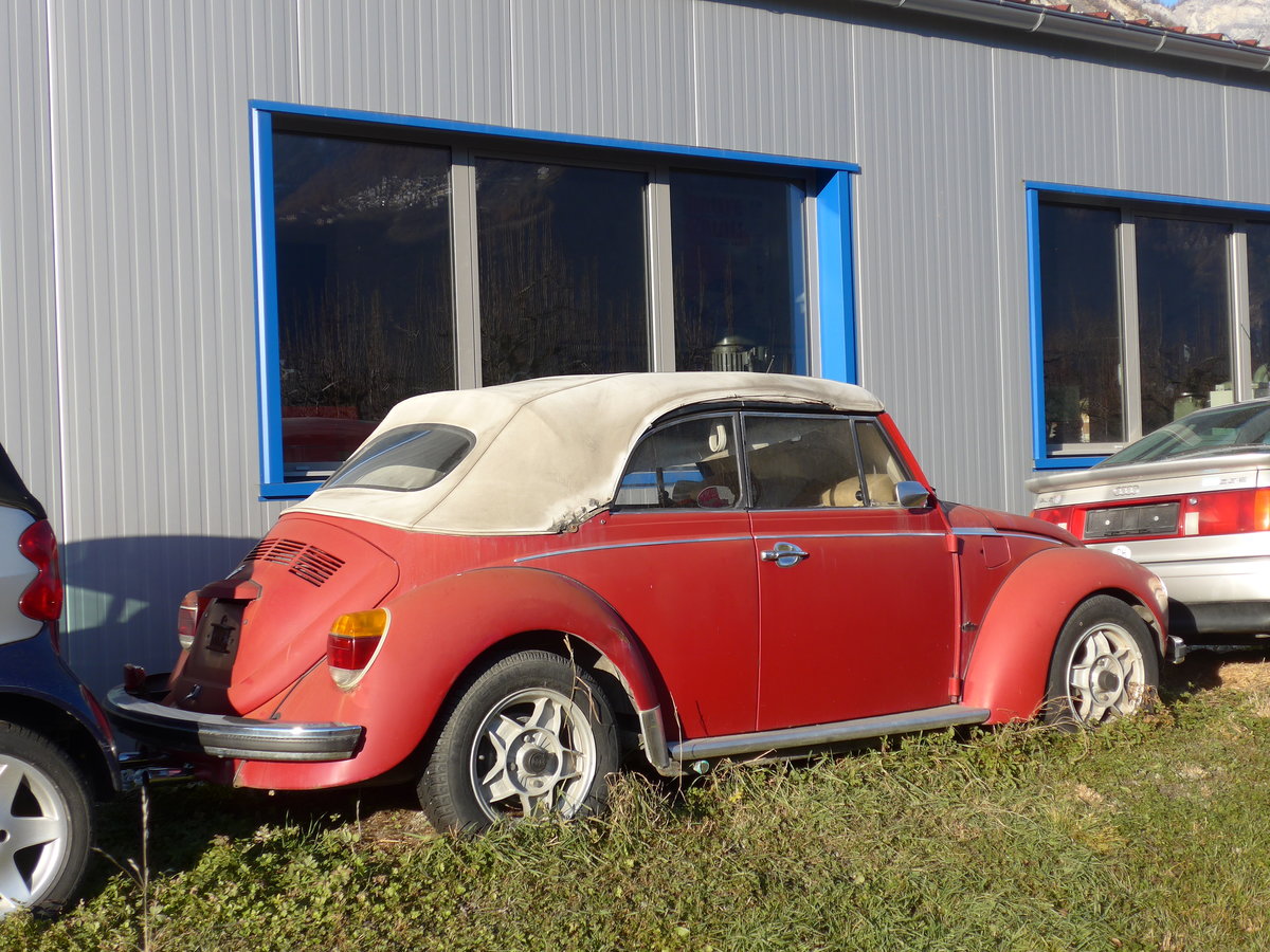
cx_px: 635
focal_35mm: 46
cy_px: 476
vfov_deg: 31.5
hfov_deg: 41.2
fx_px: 1688
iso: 80
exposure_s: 1/800
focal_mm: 9.5
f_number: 3
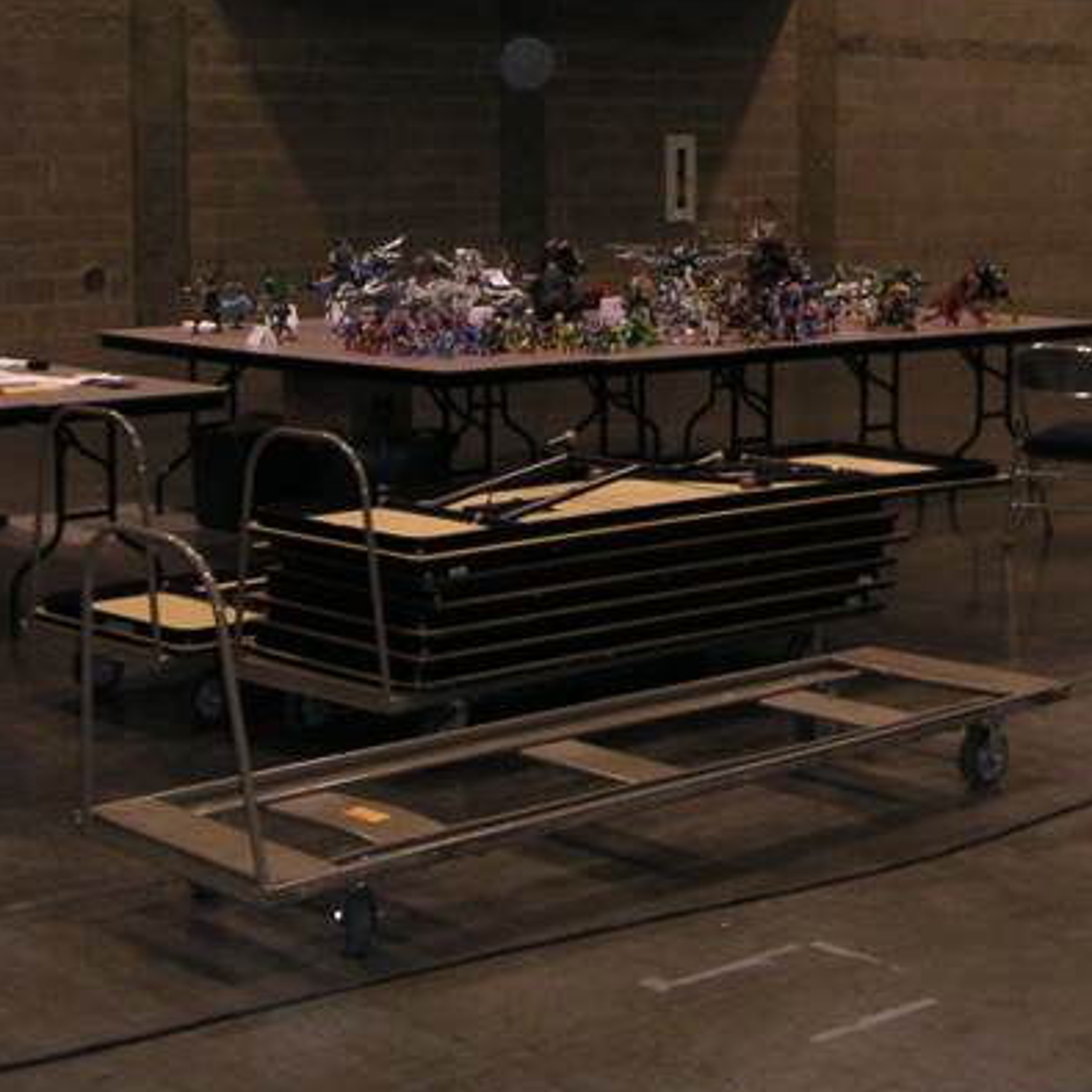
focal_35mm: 68
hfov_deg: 25.3
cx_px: 478
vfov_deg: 25.2
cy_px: 359
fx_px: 2427
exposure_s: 1/45
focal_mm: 6
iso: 160
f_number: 2.8
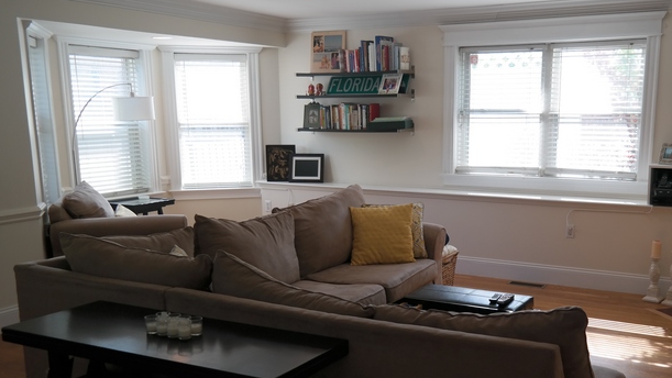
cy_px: 248
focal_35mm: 37
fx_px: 659
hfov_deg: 53.5
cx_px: 410
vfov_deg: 31.8
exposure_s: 1/80
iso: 200
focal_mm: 18
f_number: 3.5
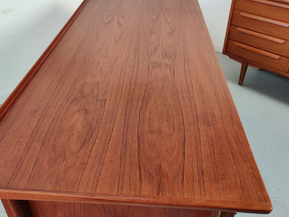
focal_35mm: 35
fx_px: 292
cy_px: 99
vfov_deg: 40.7
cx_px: 137
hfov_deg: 52.6
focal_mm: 4.75
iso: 160
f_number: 1.65
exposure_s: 1/100
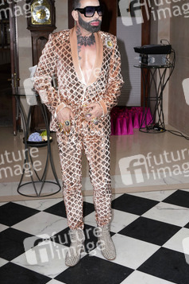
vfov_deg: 41.9
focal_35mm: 47
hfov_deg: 28.6
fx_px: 370
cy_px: 126
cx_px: 87
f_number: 9
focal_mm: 42
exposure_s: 1/250
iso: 640
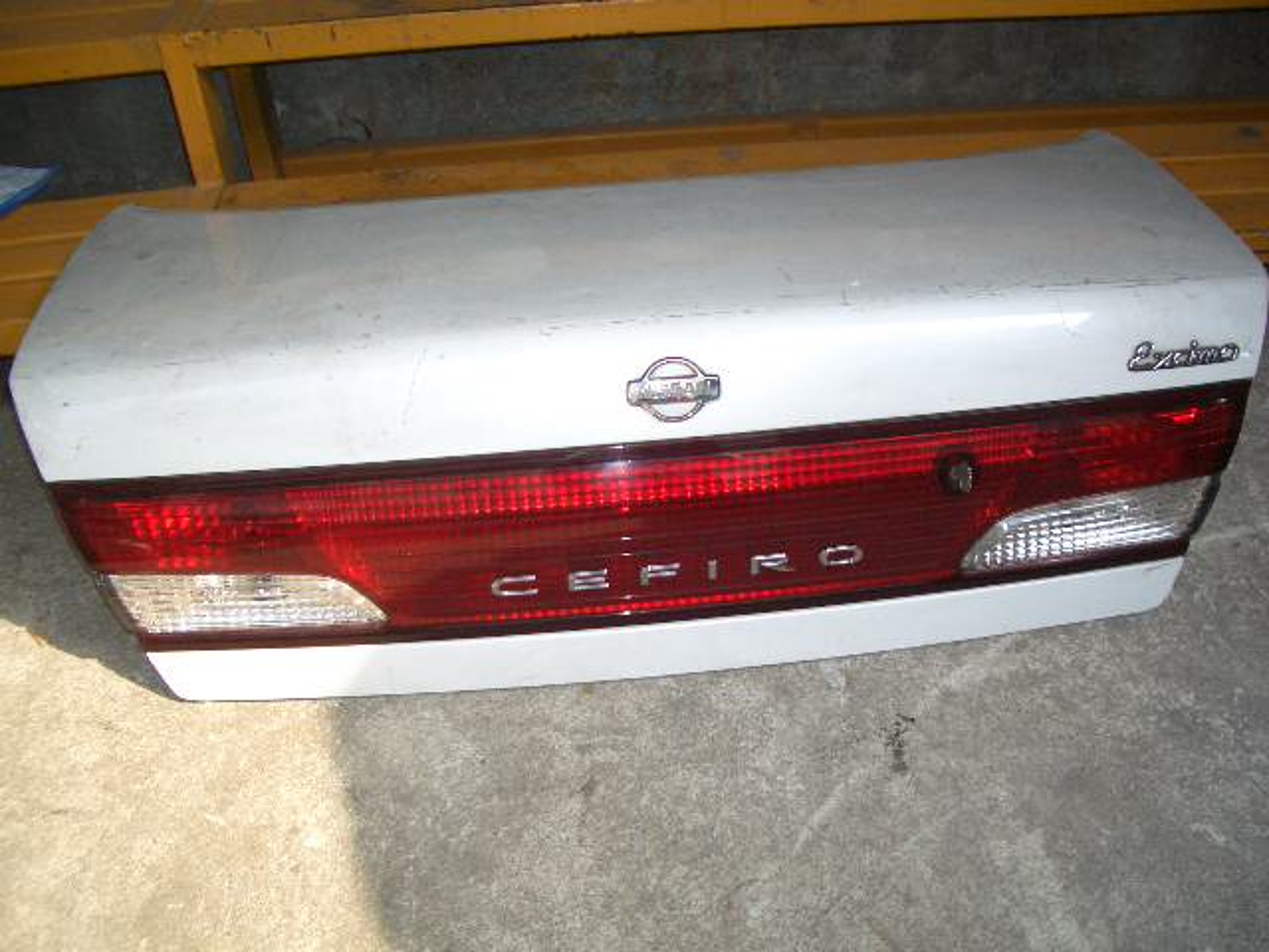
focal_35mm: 35
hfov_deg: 52.6
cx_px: 634
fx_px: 1283
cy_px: 476
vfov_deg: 40.7
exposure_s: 1/400
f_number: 2.6
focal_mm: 5.8
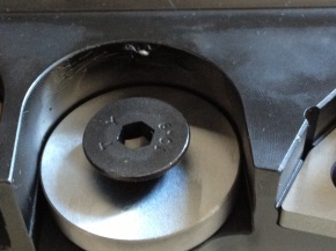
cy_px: 64
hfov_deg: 24.1
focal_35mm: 81
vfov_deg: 18.1
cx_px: 146
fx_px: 786
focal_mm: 4.28
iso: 250
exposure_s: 1/20
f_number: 2.4
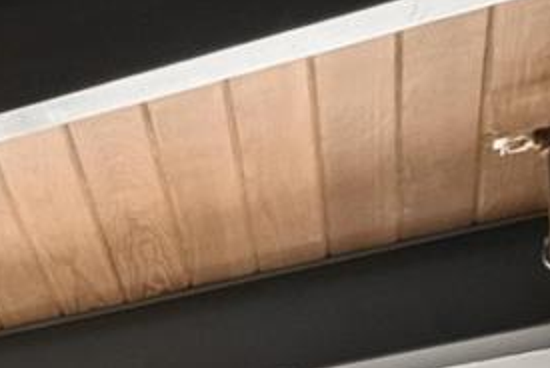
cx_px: -1036
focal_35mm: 119
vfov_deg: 8.8
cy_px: 1199
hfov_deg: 11.4
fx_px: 1820
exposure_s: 1.8
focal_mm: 10.8
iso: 400
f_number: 8
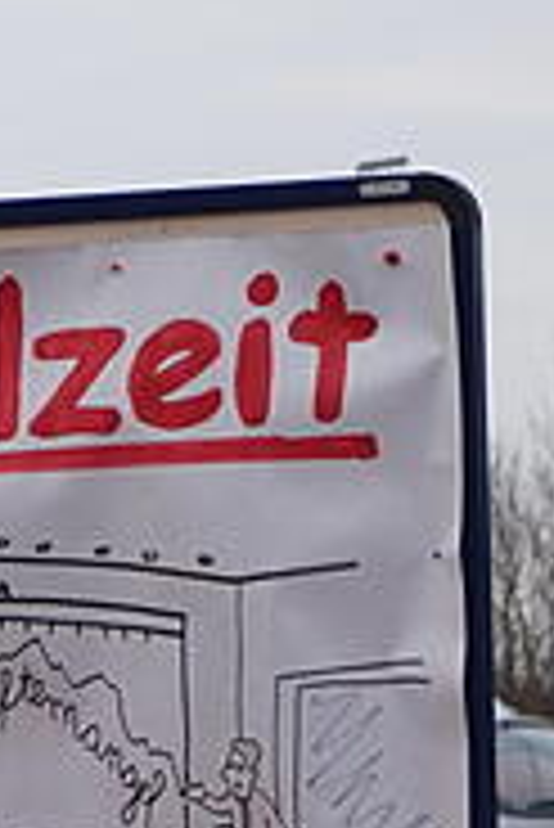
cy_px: 1242
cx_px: -232
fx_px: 6750
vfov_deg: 6.9
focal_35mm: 293
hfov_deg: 4.7
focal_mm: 50
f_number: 5.6
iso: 125
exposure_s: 1/80
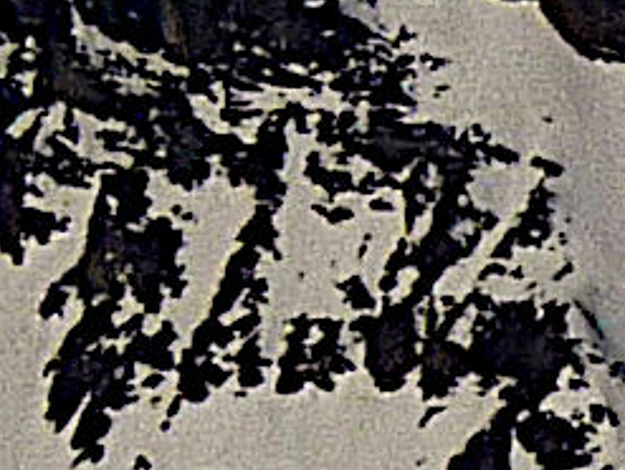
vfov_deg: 0.9
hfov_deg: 1.2
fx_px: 30865
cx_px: 1999
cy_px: -902
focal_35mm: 1707
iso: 80
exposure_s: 1/1600
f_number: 6.3
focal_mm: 24.1
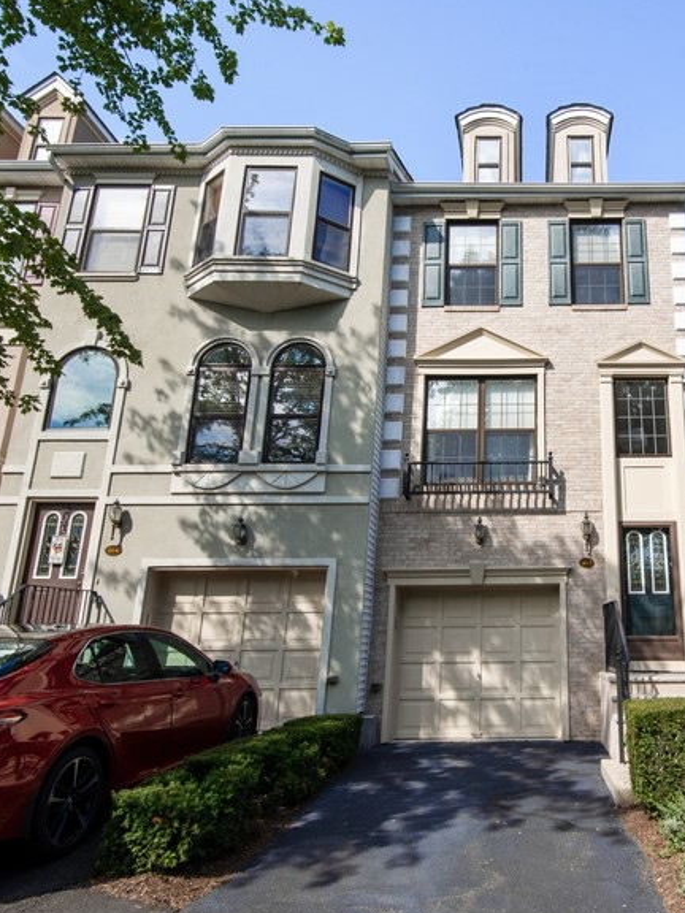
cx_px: 534
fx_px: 633
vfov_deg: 71.6
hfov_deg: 53.5
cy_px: 471
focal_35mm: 24
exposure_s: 1/250
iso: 400
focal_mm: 16
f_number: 14
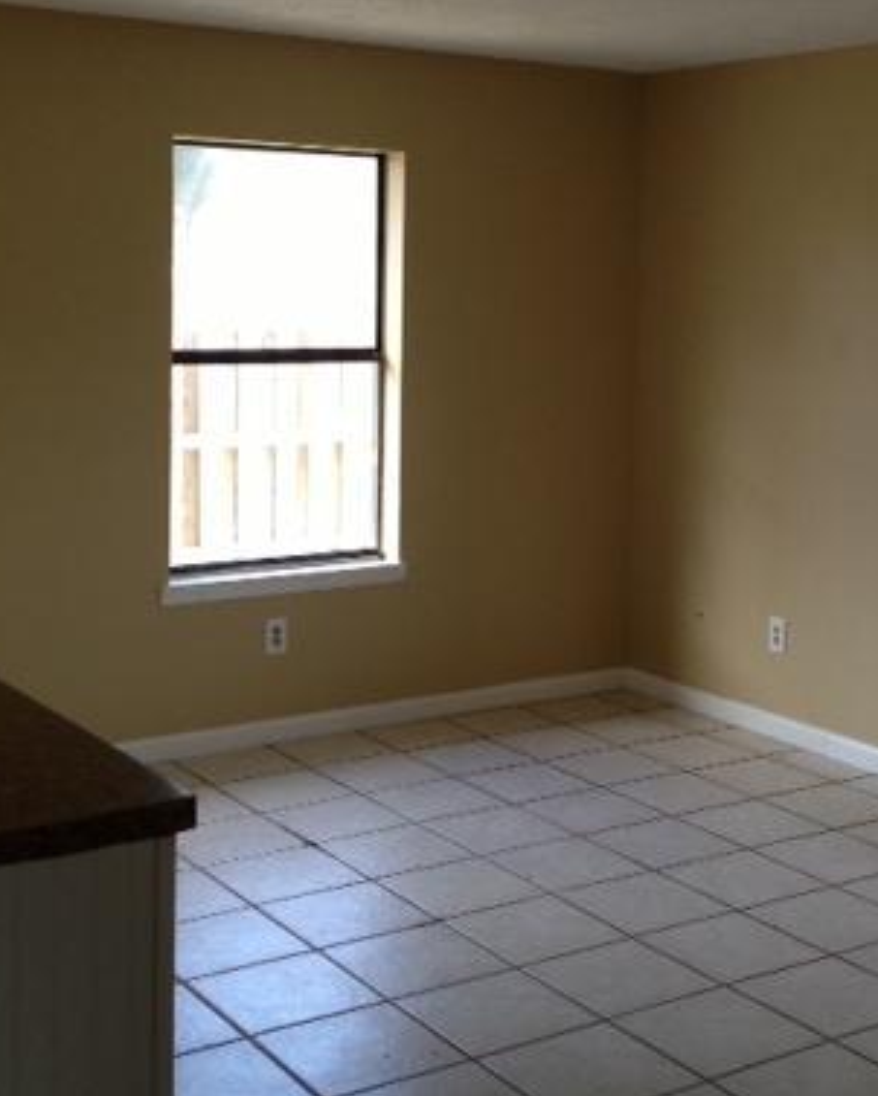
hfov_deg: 26.1
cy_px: 407
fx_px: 1882
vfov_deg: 32.3
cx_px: 564
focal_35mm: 58
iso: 100
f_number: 2.4
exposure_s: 1/120
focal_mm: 4.28
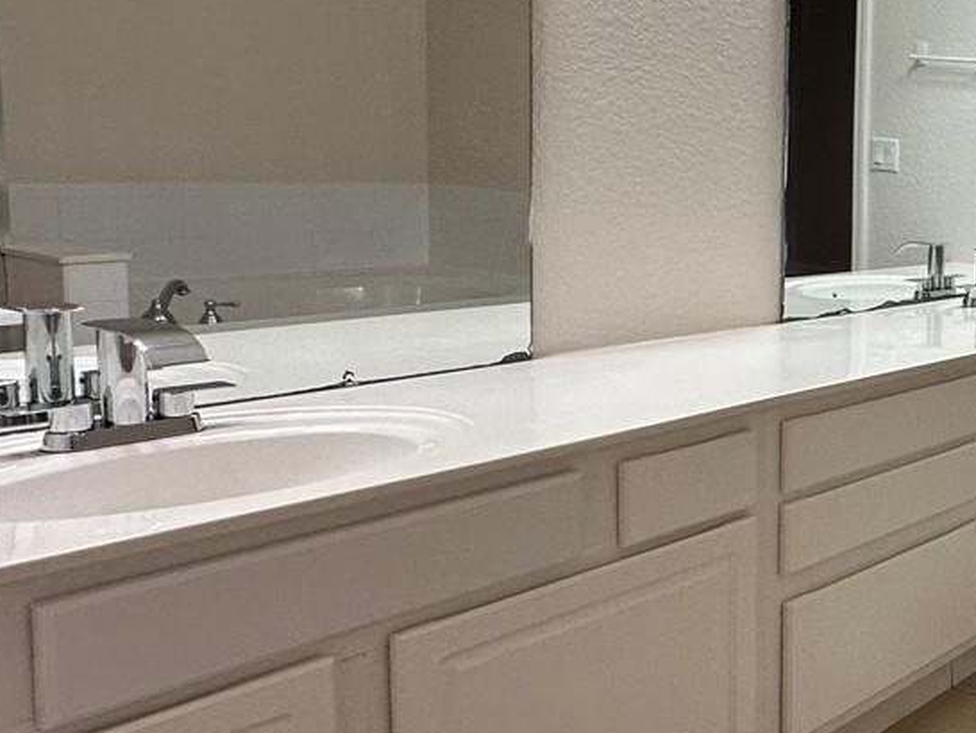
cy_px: 288
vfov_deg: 35.0
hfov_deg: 33.0
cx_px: 1289
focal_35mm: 41
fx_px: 1157
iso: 125
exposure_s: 1/120
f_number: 2.2
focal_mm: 2.22
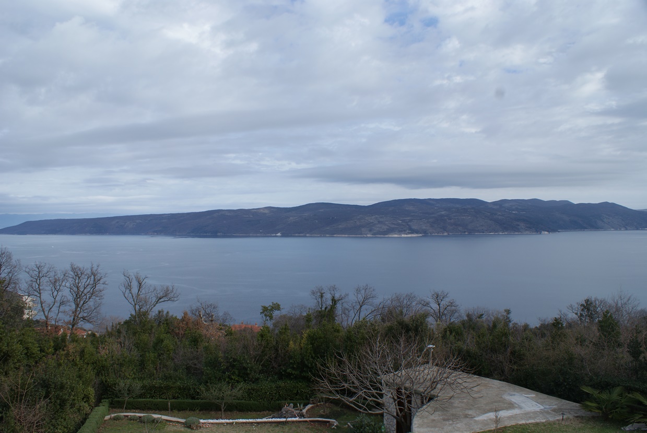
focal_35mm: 27
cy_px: 216
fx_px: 486
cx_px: 324
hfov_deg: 67.3
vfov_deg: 48.0
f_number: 10
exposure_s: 1/160
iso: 100
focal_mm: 18
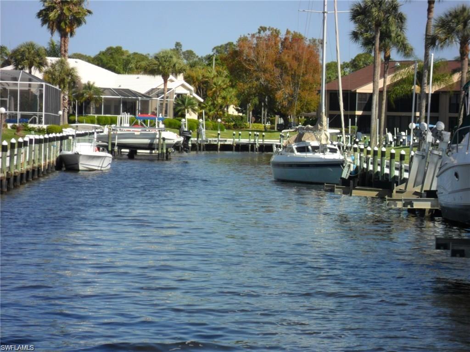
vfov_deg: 11.0
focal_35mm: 135
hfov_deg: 14.6
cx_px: 235
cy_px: 176
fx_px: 1833
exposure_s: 1/350
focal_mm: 24.5
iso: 80
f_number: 5.9
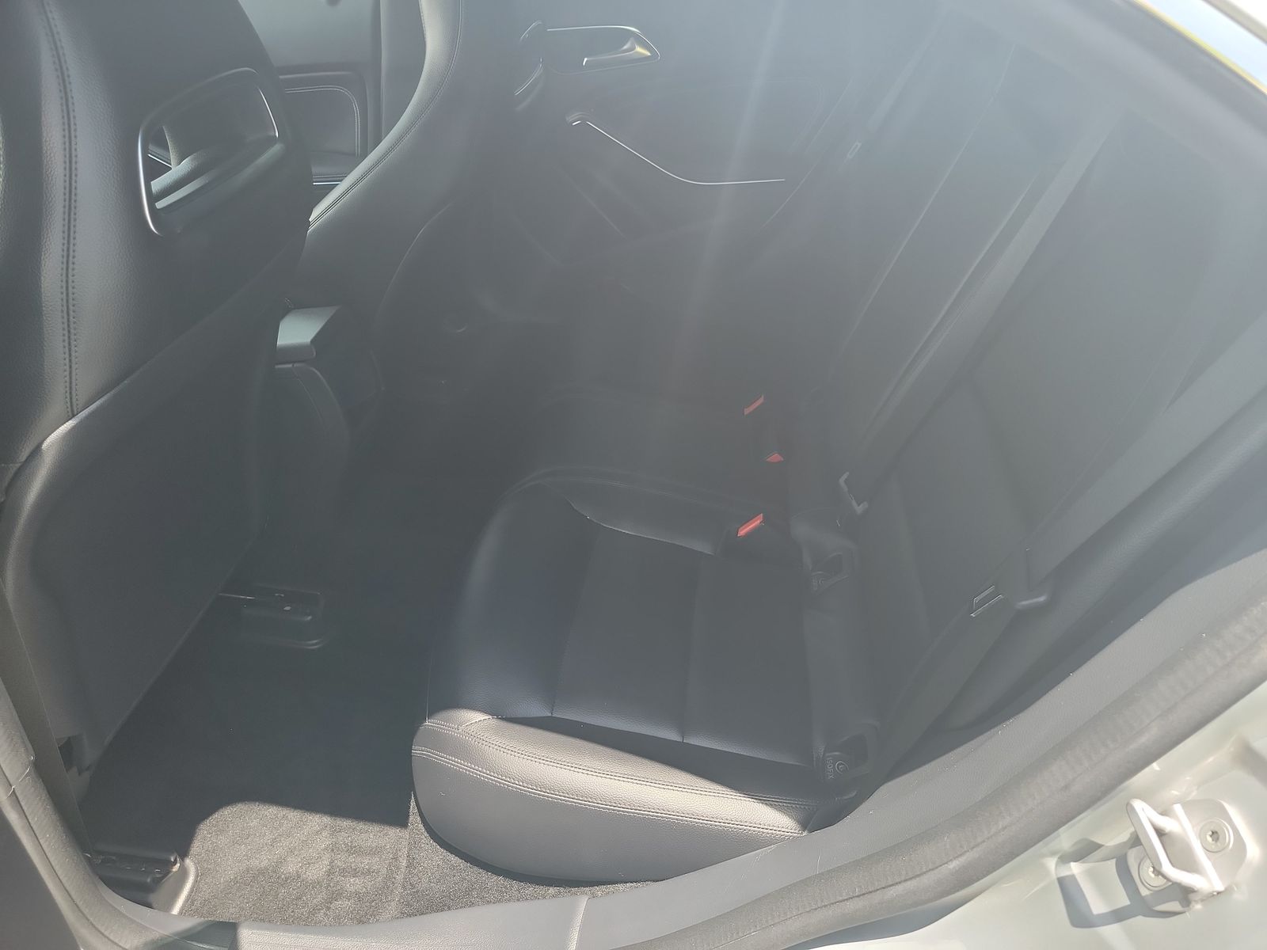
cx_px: 634
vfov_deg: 56.8
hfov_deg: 71.6
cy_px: 475
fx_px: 878
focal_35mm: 24
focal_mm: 6.7
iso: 74
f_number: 1.8
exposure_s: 1/119
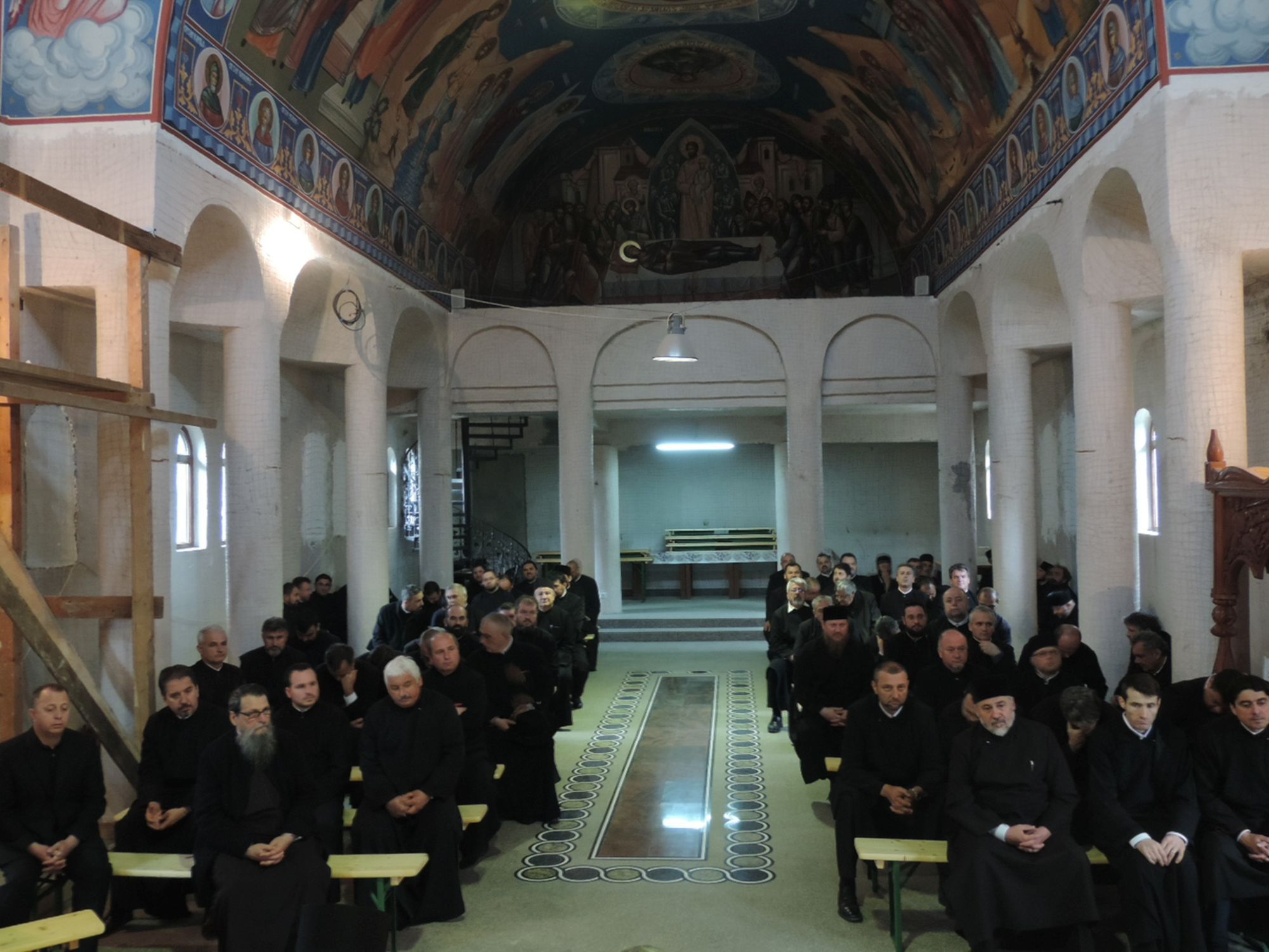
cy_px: 476
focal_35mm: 30
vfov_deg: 46.8
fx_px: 1100
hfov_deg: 60.0
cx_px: 634
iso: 800
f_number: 3.1
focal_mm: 5.3
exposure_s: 1/15
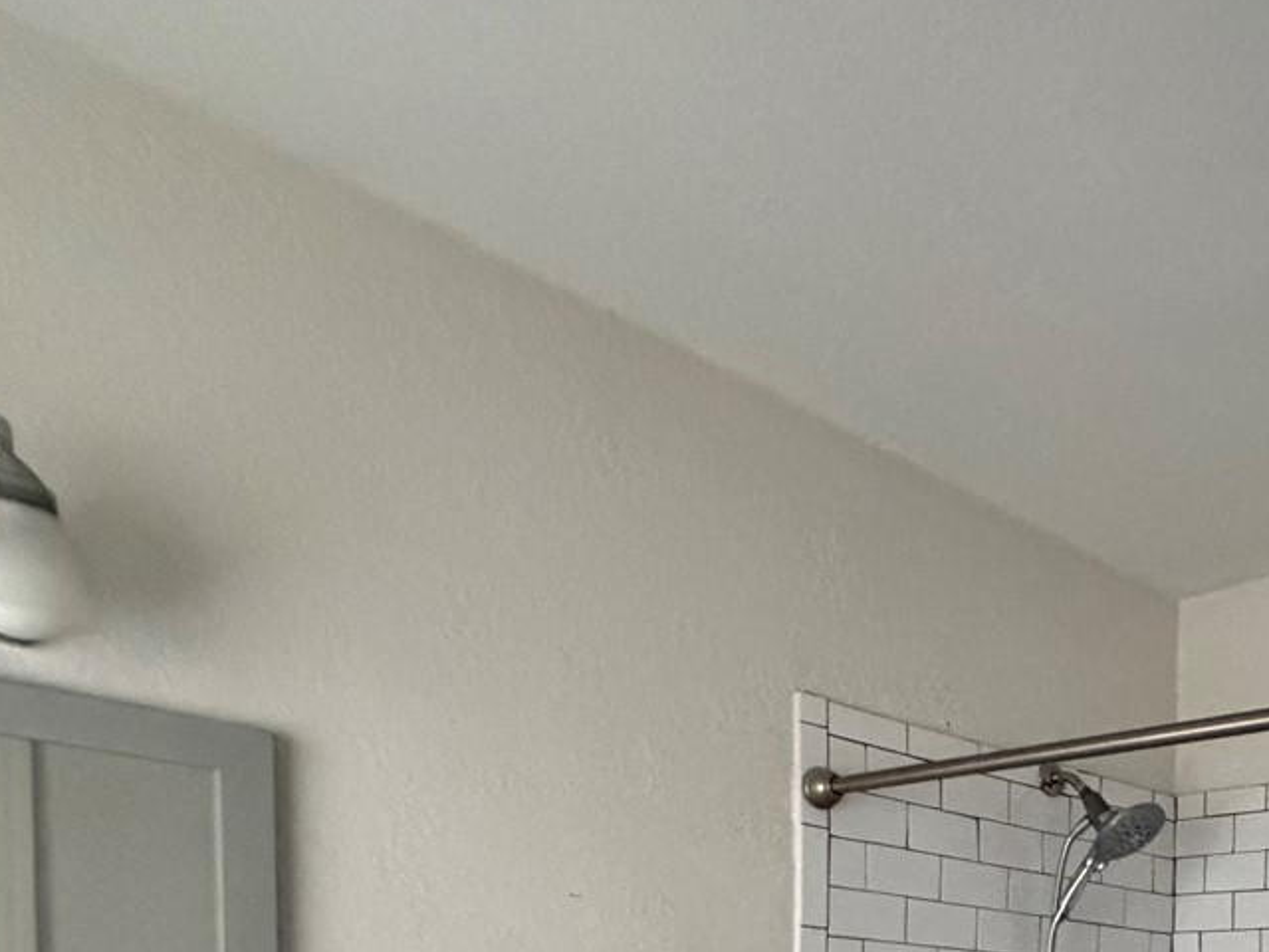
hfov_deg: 44.5
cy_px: 1162
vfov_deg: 32.9
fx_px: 1283
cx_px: 1277
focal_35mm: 35
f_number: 2.2
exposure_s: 1/60
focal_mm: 2.22
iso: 1000
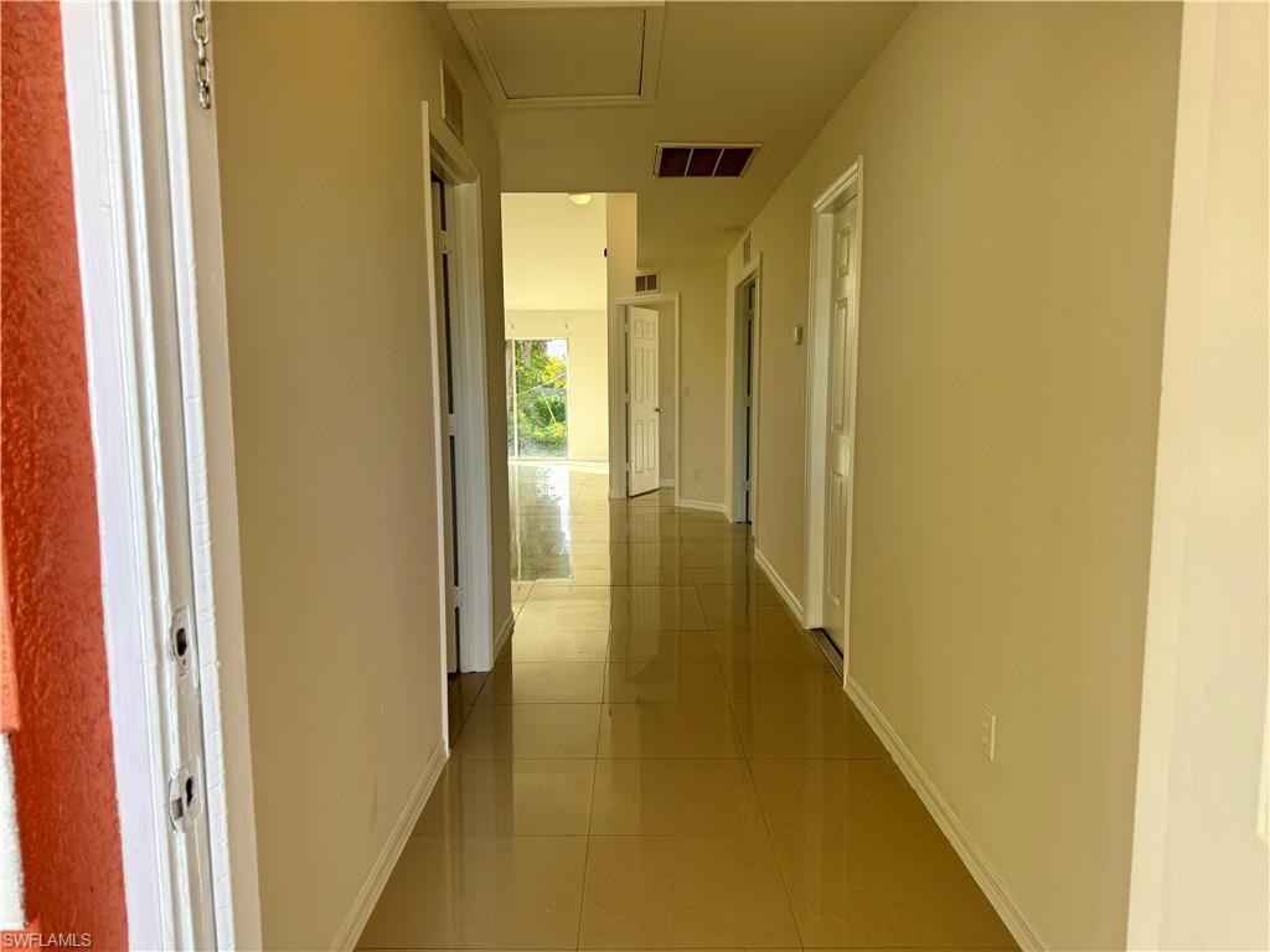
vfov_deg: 56.8
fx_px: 881
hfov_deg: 71.6
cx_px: 635
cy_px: 476
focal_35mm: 24
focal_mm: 6.76
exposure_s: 1/217
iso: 64
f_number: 1.78
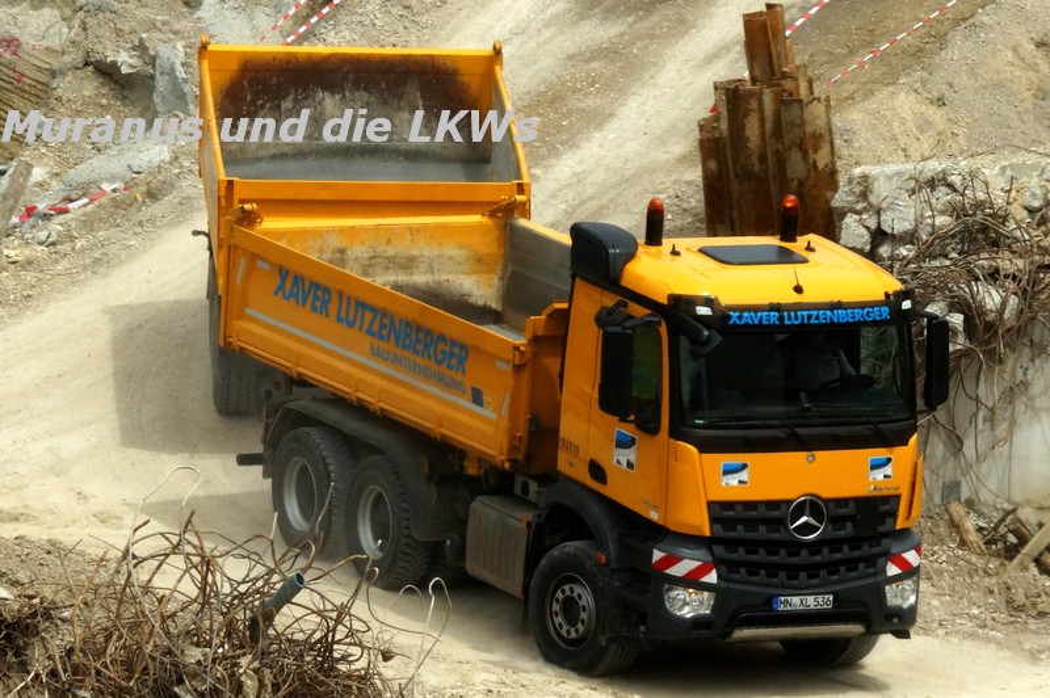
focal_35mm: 300
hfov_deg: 6.9
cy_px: 349
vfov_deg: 4.6
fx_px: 8743
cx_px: 525
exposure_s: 1/320
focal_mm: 200
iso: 800
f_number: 22
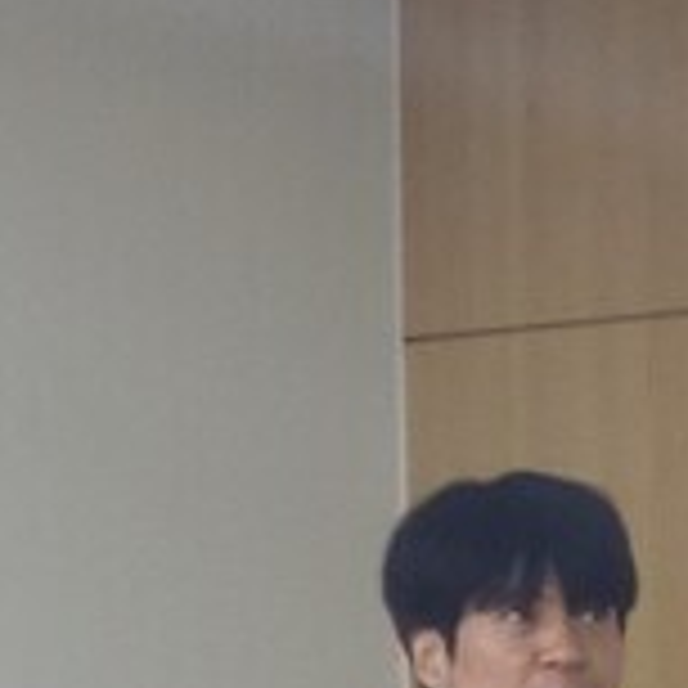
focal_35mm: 97
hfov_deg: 16.6
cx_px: 976
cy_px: 760
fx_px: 2181
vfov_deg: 17.3
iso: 320
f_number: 2
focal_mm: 5.9
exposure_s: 1/60
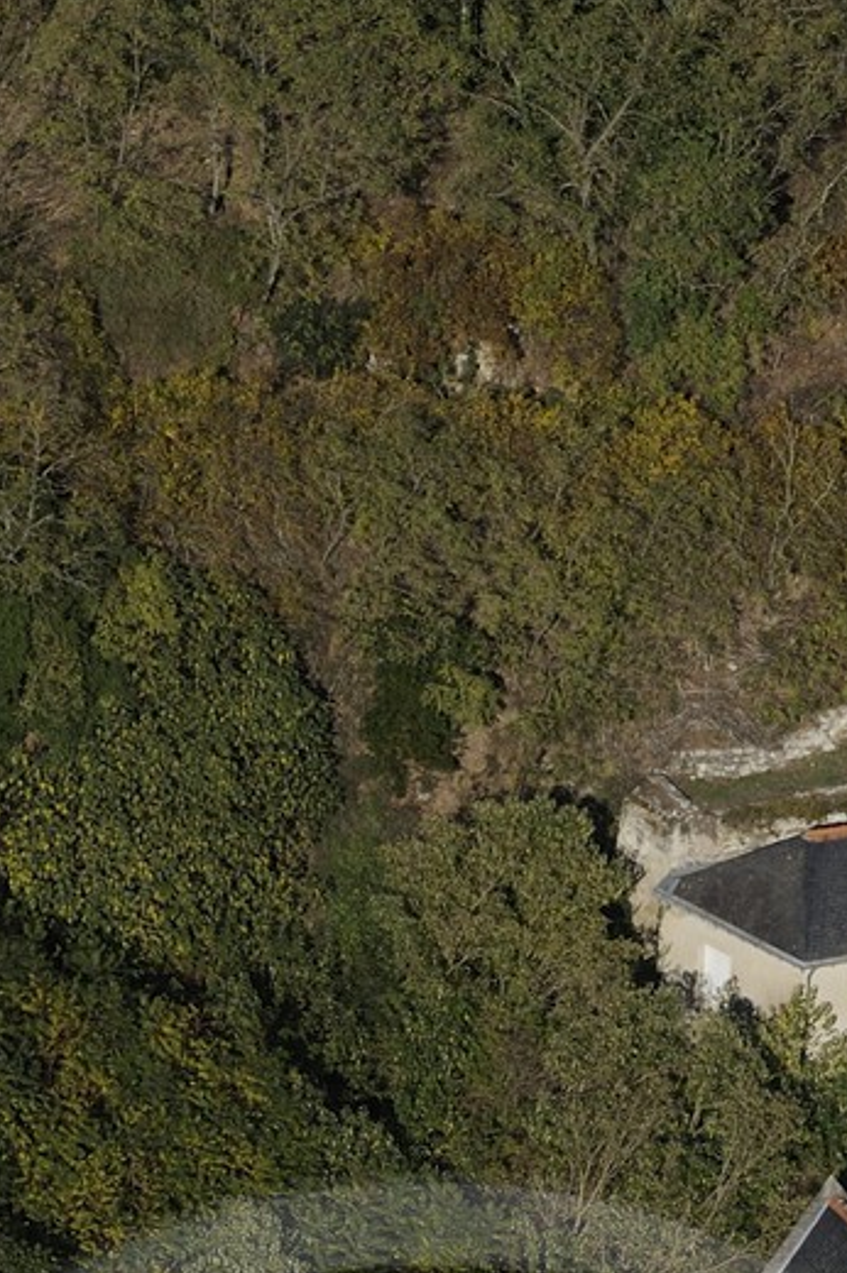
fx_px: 13039
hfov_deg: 3.7
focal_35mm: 369
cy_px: 1944
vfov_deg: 5.5
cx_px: 426
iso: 400
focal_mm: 120
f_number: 13
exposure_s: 1/800
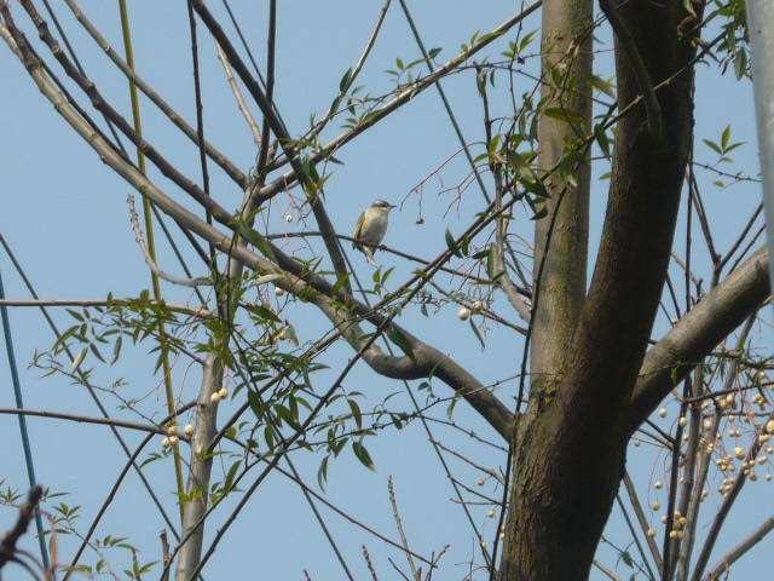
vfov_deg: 9.3
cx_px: 387
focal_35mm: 160
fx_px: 3578
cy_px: 290
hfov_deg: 12.3
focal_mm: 16.5
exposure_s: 1/500
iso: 100
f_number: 5.1
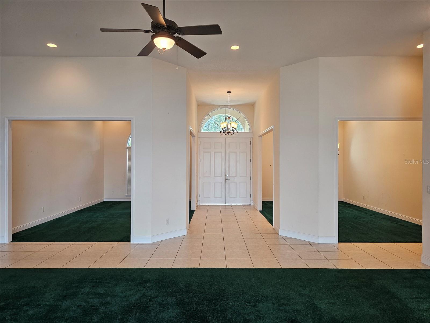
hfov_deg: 73.9
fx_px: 286
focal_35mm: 23
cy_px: 162
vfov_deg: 58.9
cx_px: 215
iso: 200
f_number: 1.7
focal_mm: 6.3
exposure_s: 1/120
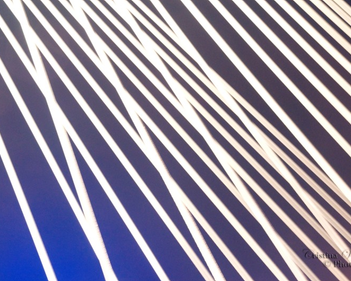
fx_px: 619
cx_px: 181
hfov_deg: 31.7
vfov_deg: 25.6
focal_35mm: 60
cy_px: 140
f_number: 7.1
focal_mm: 35
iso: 2000
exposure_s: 1/1.67
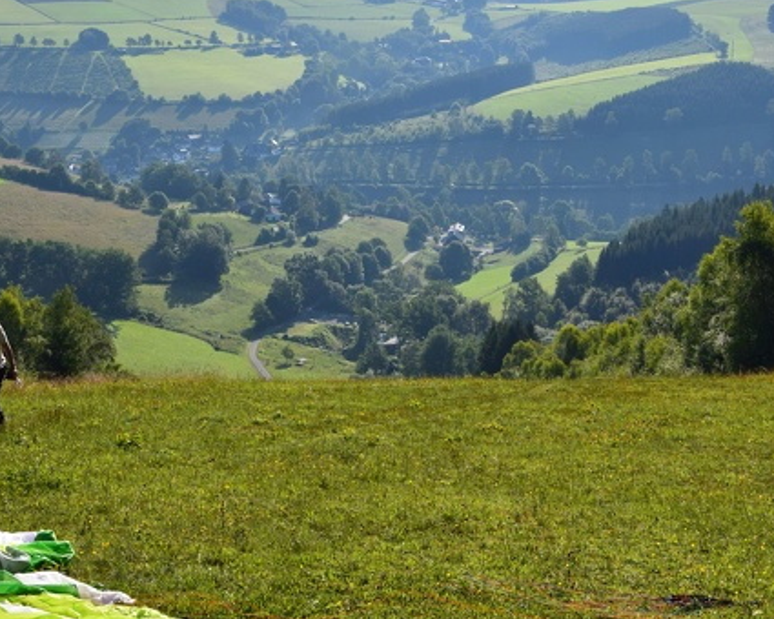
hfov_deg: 29.8
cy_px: 222
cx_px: 251
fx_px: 1443
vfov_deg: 24.1
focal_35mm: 63
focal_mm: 24
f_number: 11
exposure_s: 1/500
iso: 220
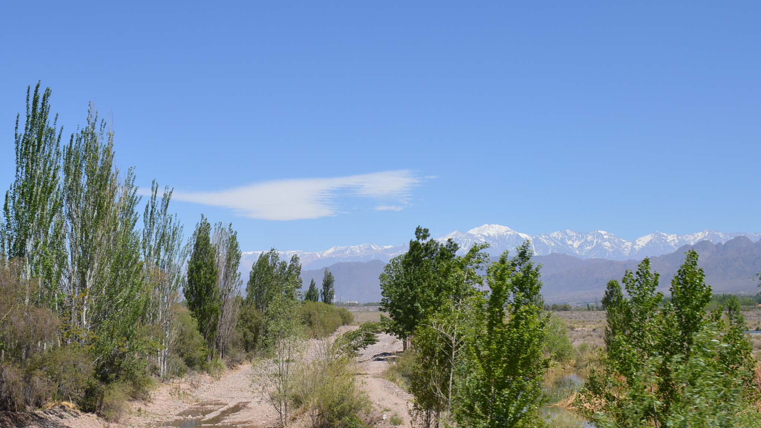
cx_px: 302
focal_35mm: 46
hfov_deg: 44.3
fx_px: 928
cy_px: 192
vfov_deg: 26.0
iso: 100
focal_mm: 20
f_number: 9
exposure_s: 1/320
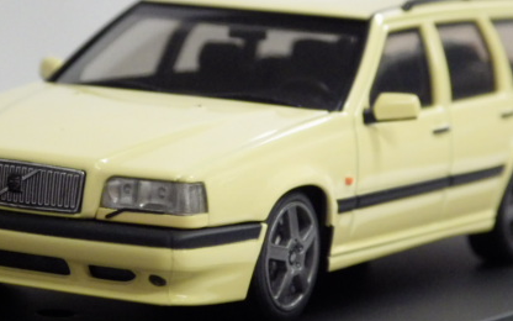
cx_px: 232
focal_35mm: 194
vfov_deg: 6.8
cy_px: 138
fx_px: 2712
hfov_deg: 10.8
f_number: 4.8
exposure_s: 1/40
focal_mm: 21.3
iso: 800
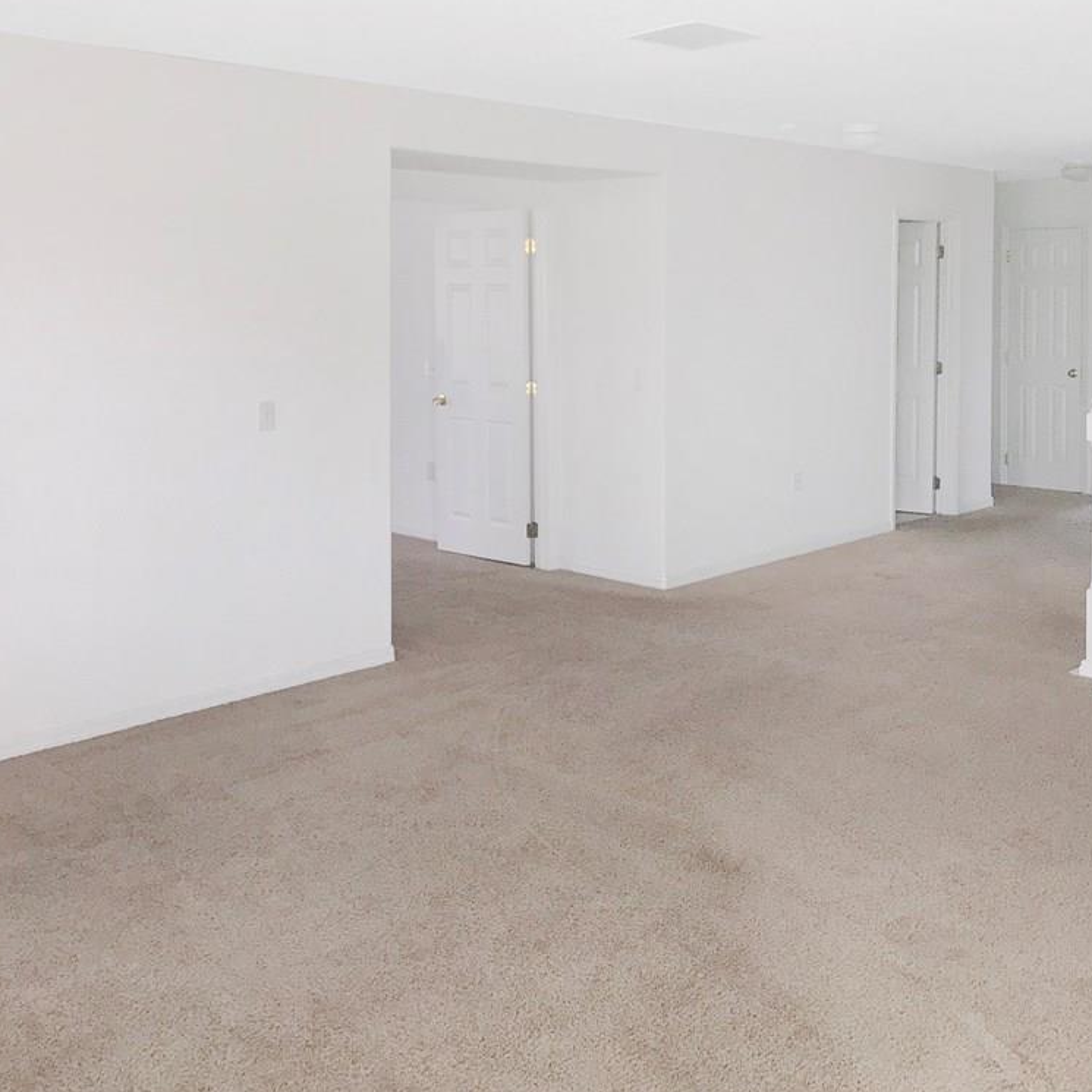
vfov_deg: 48.5
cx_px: 643
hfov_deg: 48.2
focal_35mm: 34
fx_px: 1213
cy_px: 544
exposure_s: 1/20
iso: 125
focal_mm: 3.99
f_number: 1.8
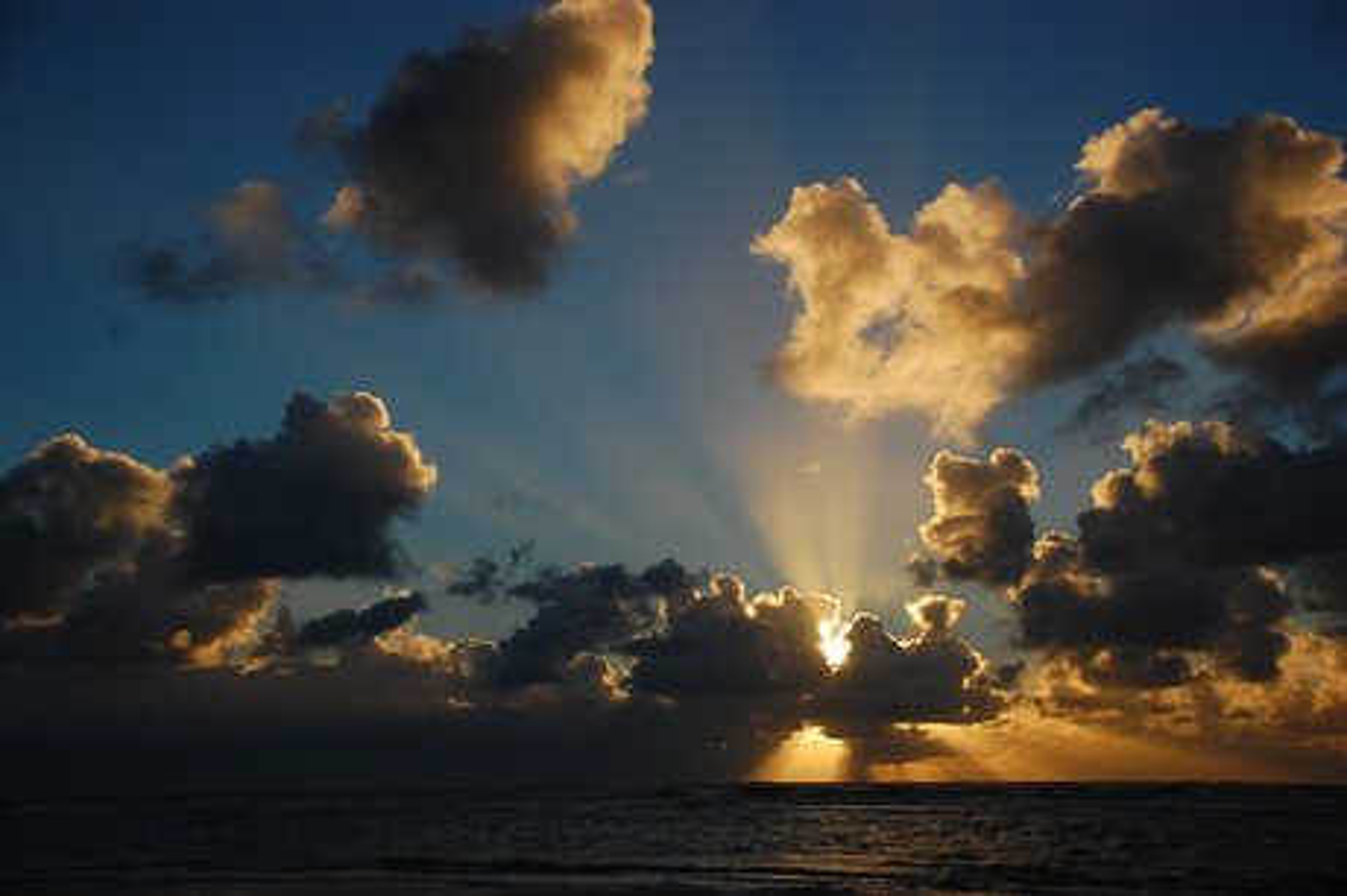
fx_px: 1795
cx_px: 674
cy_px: 448
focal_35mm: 48
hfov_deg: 41.1
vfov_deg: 28.0
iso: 200
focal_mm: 32
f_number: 4.2
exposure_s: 1/3200
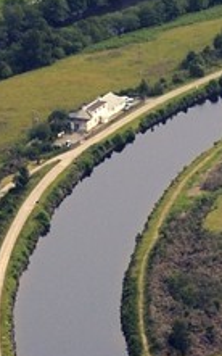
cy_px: -470
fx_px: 7866
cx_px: 772
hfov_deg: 1.6
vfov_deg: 2.6
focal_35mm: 812
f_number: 6.3
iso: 200
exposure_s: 1/800
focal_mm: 110
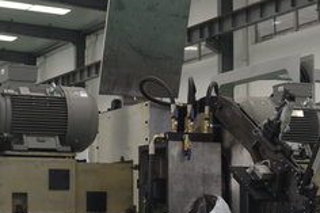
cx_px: 260
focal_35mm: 122
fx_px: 1084
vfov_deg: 11.2
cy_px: 167
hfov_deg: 16.7
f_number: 4.5
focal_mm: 24
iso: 400
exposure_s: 1/80
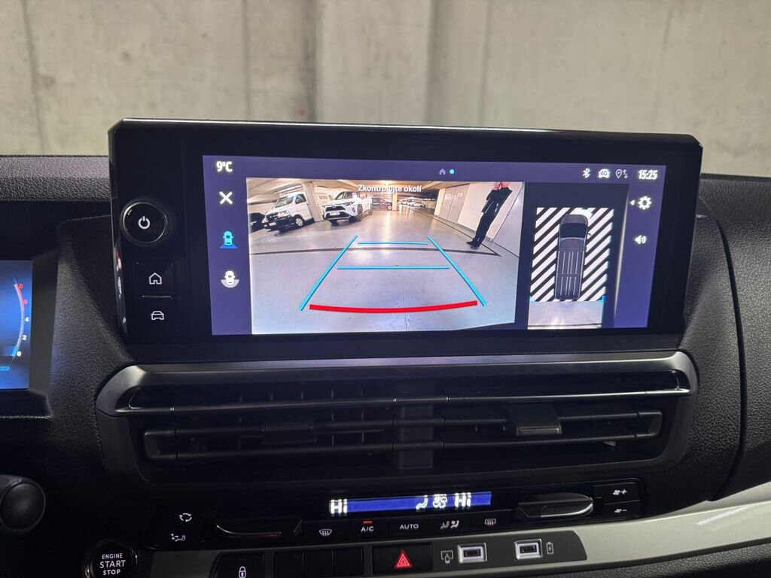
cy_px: 289
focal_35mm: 24
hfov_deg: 71.6
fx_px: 535
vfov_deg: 56.8
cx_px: 386
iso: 160
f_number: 1.78
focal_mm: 6.76
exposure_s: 1/50
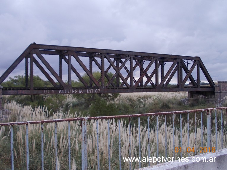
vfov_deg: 37.7
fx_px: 249
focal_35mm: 38
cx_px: 114
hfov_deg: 49.0
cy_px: 85
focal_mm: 5.3
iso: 80
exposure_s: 1/400
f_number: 3.1
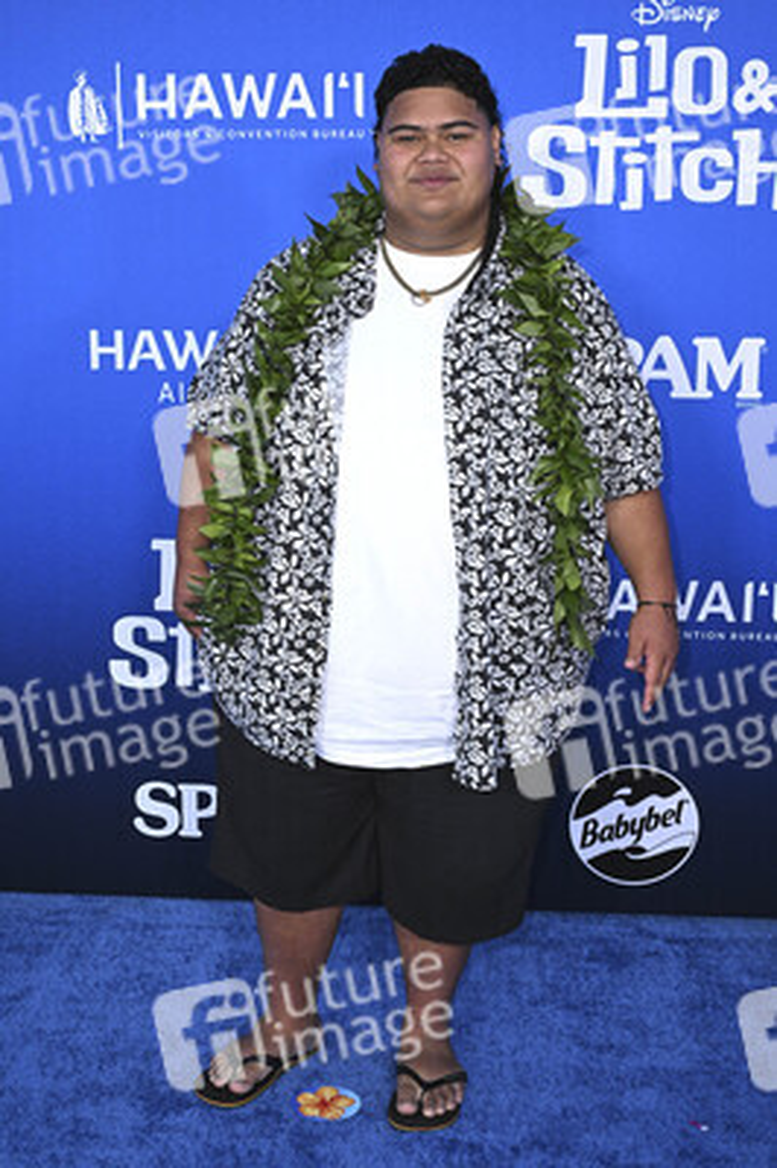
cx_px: 388
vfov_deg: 38.9
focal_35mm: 51
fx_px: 1654
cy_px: 584
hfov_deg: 26.4
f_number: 6.3
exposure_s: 1/200
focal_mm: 51
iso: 1600
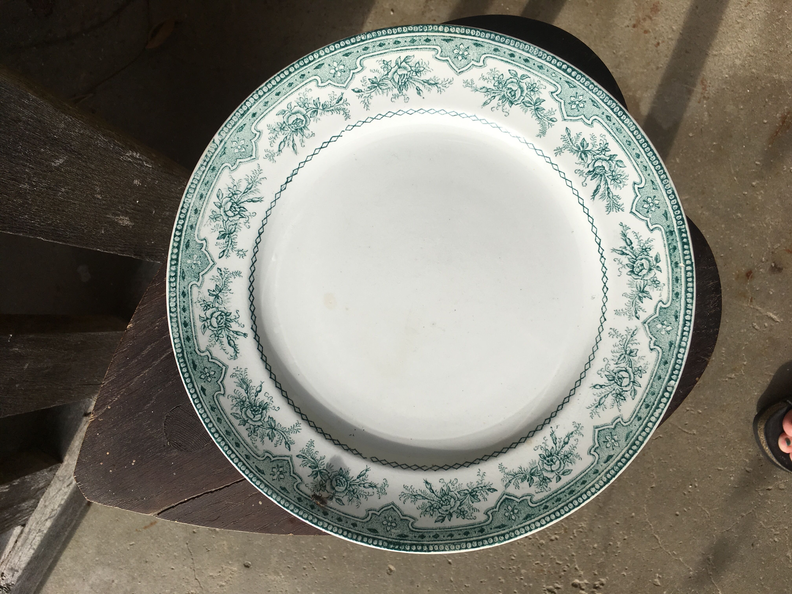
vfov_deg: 48.2
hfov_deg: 61.7
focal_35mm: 29
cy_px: 297
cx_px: 396
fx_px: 664
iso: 25
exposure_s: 1/732
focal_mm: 4.15
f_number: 2.2
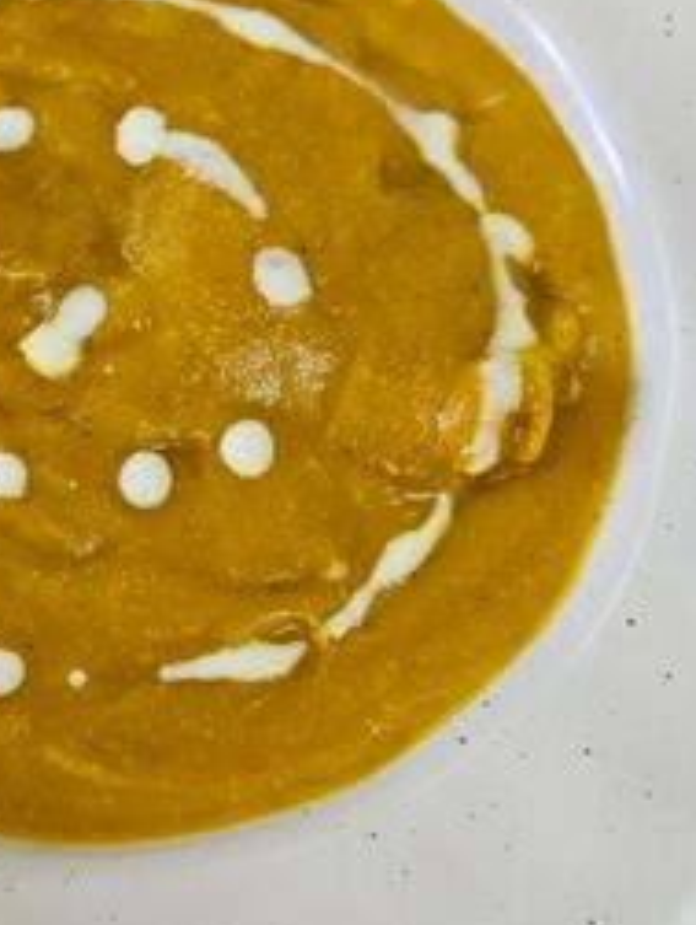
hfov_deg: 35.5
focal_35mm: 39
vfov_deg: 47.8
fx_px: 1043
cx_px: 122
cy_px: 439
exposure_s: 1/100
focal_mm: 5.4
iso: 200
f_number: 1.8
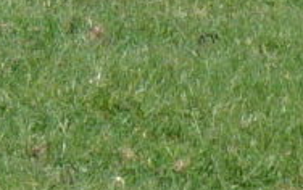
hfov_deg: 1.4
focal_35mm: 1486
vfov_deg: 0.9
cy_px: 108
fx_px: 12286
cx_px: -374
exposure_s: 1/400
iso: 80
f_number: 4.5
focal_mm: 24.1
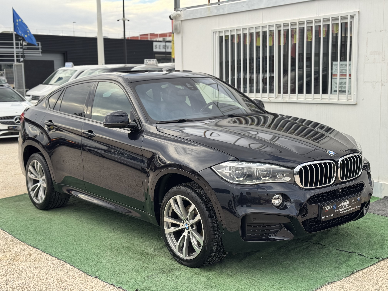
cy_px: 146
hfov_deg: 39.7
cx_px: 194
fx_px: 538
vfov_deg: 30.3
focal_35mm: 48
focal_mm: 6.76
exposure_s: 1/358
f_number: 1.78
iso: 64
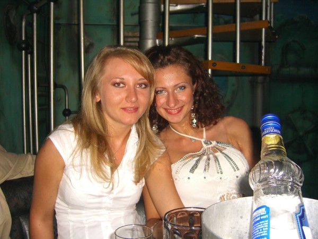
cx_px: 159
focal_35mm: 38
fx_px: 349
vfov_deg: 37.7
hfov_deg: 49.0
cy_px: 120
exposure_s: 1/60
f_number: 2.8
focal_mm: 7.9
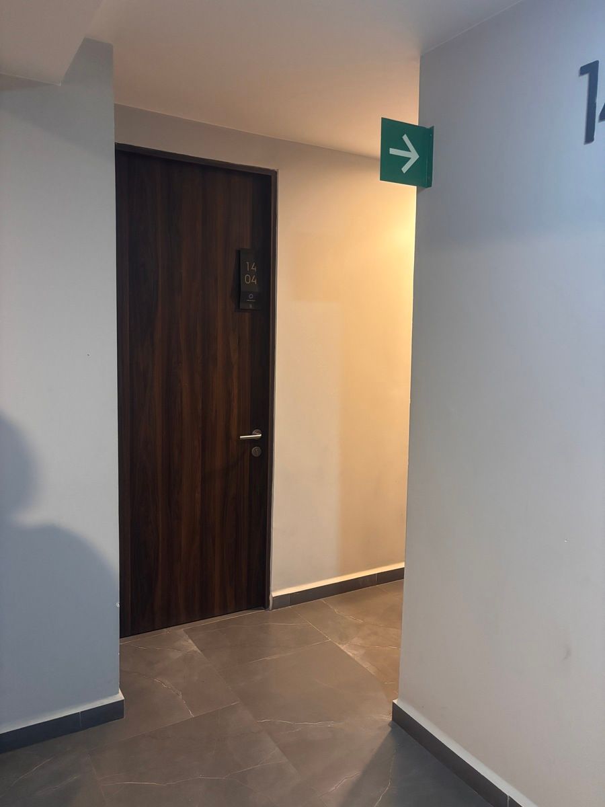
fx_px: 606
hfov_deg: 53.1
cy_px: 404
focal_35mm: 26
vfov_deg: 67.3
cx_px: 302
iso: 500
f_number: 1.6
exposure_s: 1/60
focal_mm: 5.96
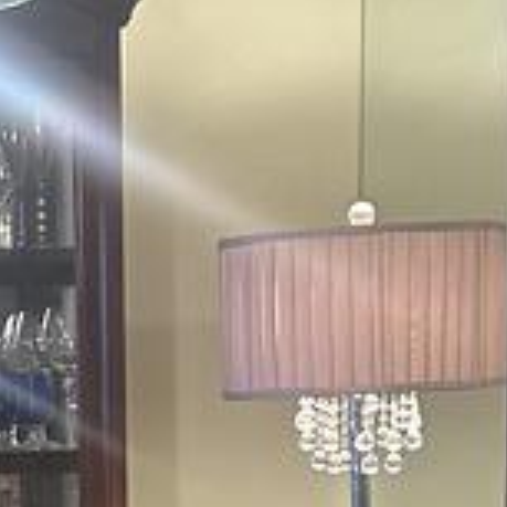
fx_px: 2353
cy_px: 785
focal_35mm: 142
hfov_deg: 12.3
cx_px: 146
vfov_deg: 11.7
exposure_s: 1/60
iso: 320
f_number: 1.78
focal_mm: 6.86
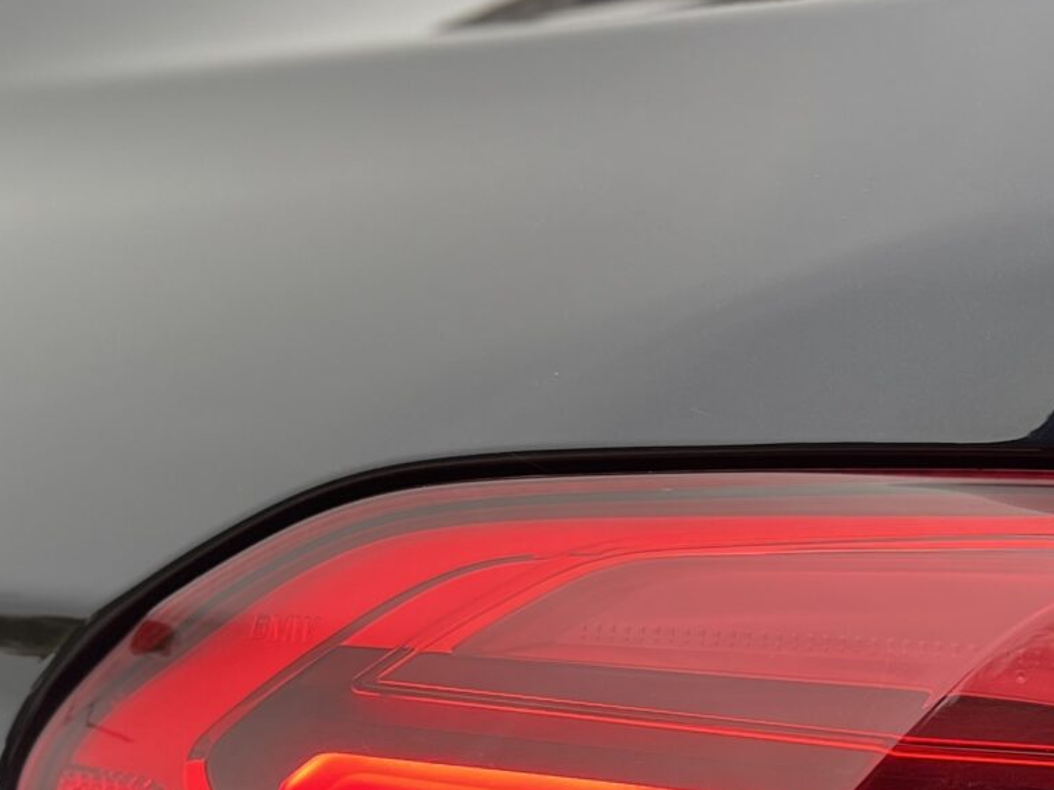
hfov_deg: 22.4
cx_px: 852
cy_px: 810
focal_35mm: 86
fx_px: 2618
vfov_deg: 16.8
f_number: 1.5
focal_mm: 5.7
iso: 40
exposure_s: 1/121
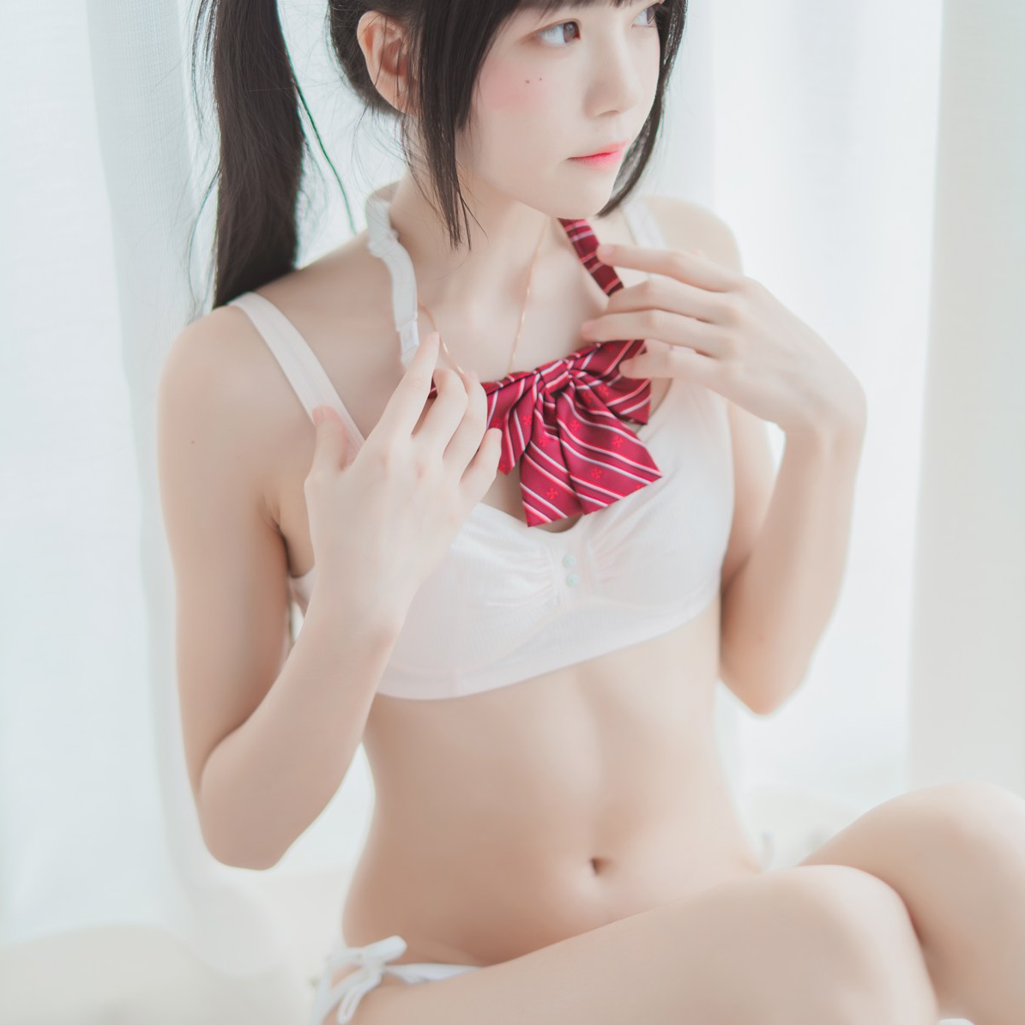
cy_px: 428
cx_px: 512
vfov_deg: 26.8
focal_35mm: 64
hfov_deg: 26.9
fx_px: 2144
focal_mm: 50
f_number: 1.4
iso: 125
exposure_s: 1/200
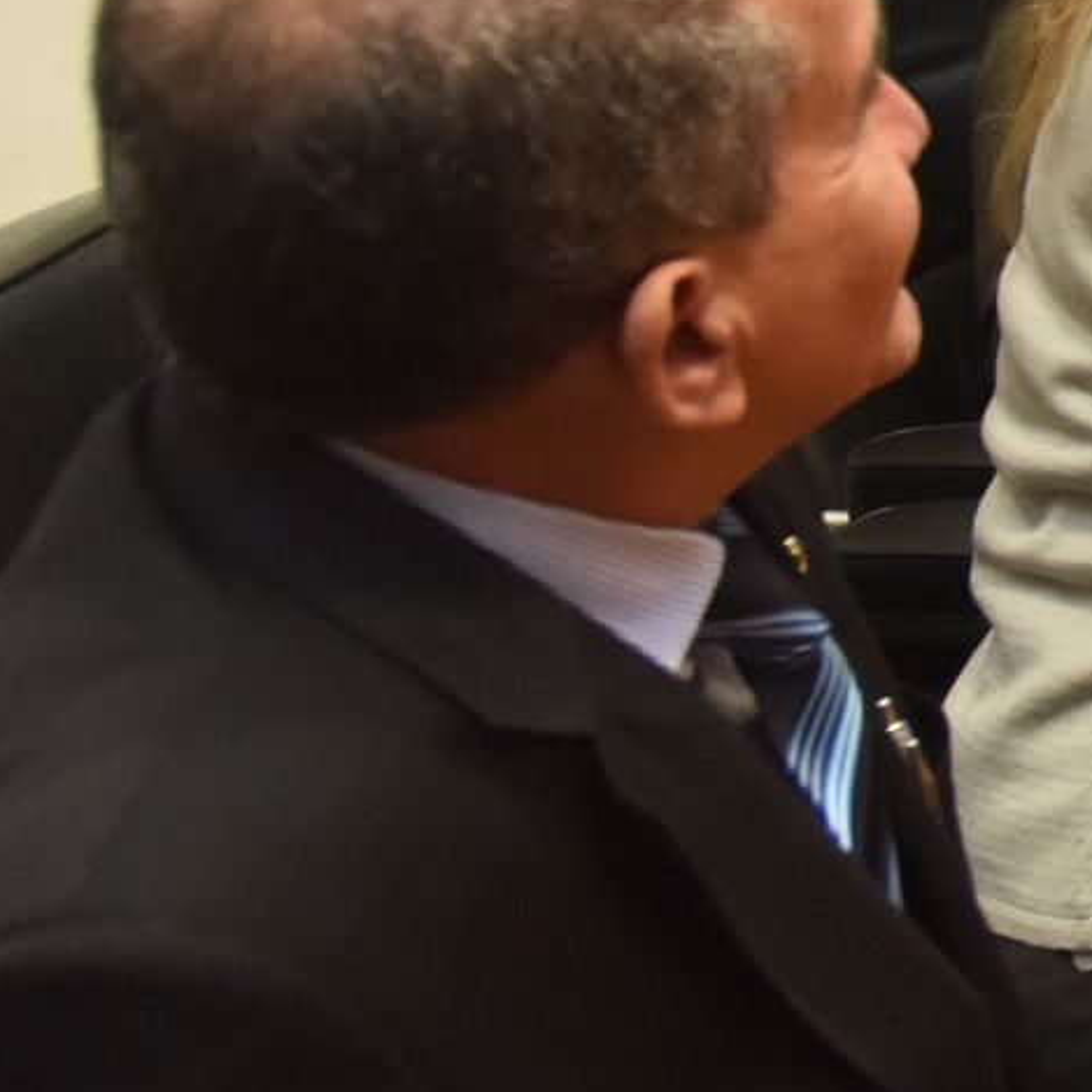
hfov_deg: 12.6
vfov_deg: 17.9
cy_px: 42
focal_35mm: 95
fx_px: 3391
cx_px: 2869
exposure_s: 1/80
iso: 2000
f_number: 4.5
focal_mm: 19
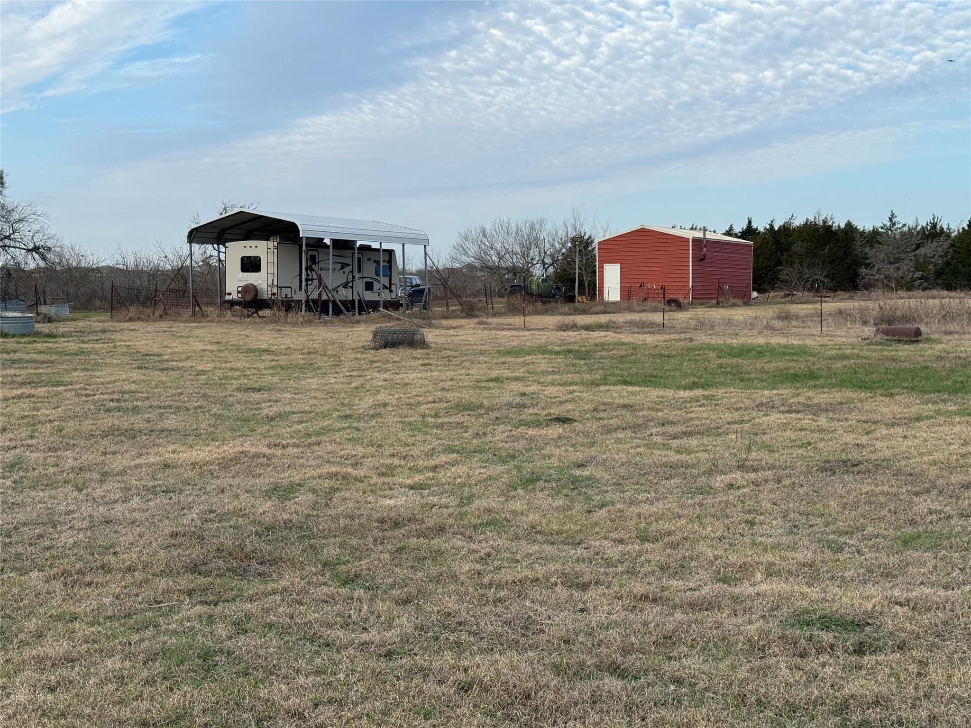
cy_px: 364
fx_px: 1346
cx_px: 486
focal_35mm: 48
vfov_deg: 30.3
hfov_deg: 39.7
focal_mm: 6.76
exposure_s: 1/1681
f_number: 1.78
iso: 64
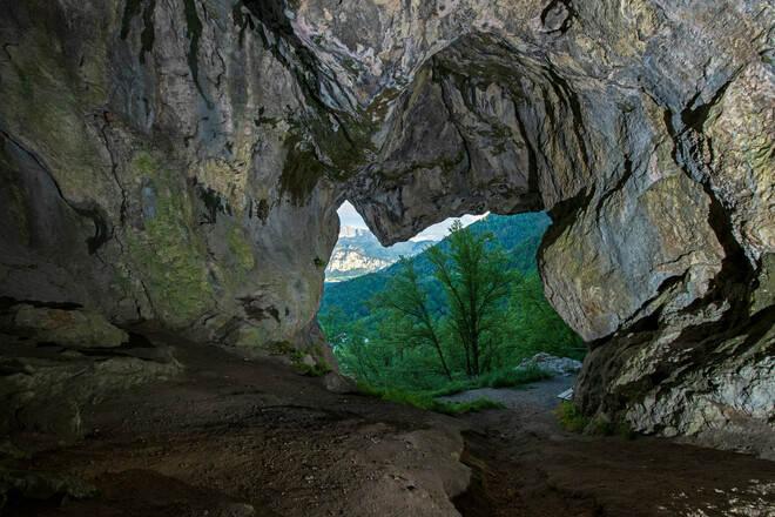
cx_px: 388
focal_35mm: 14
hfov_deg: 104.3
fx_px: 301
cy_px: 258
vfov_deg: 81.2
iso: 400
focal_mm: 14
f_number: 8
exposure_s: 1/100
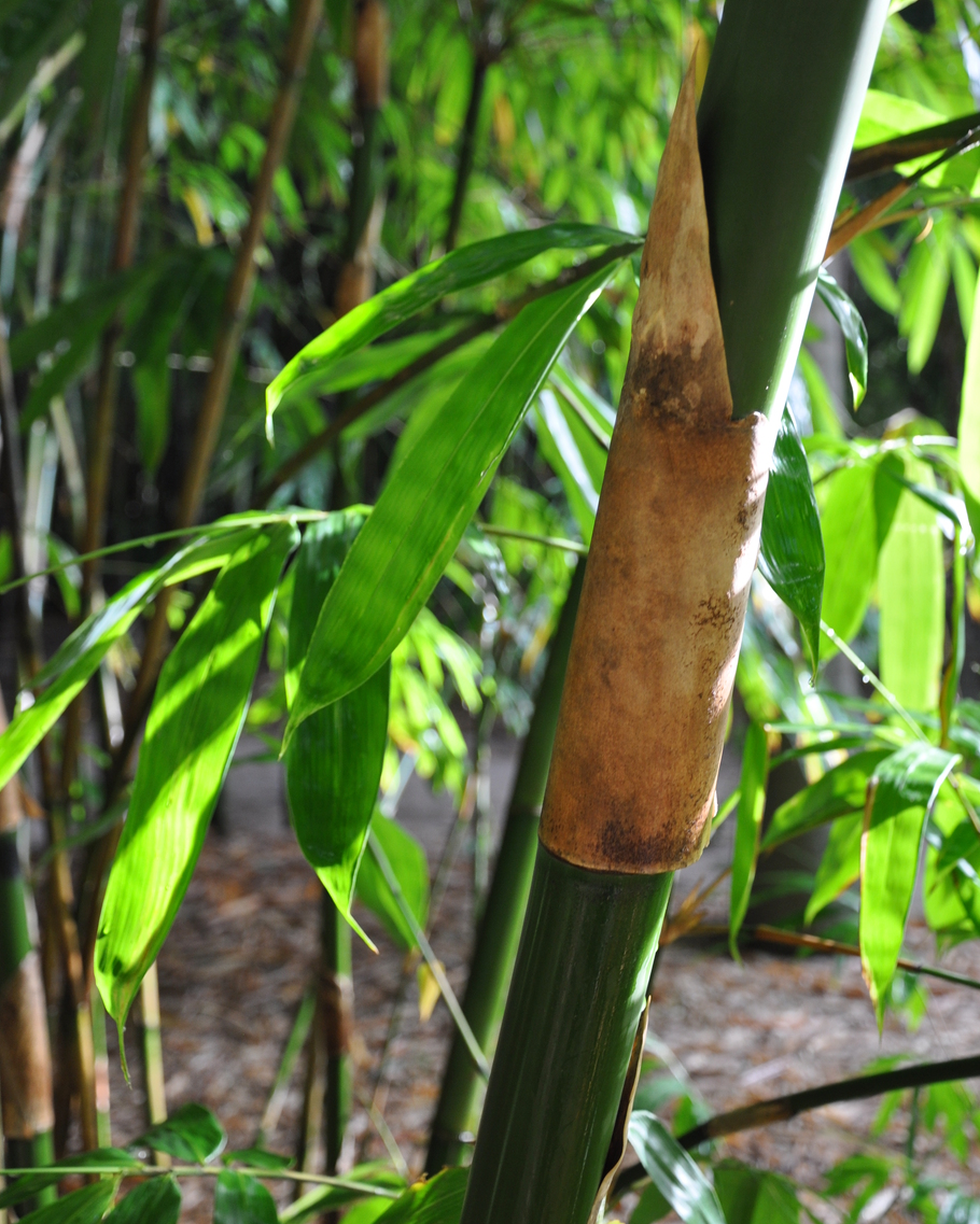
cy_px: 491
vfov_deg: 41.0
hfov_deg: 33.4
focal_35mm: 45
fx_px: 1631
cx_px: 482
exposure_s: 1/60
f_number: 4
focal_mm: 26
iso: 400
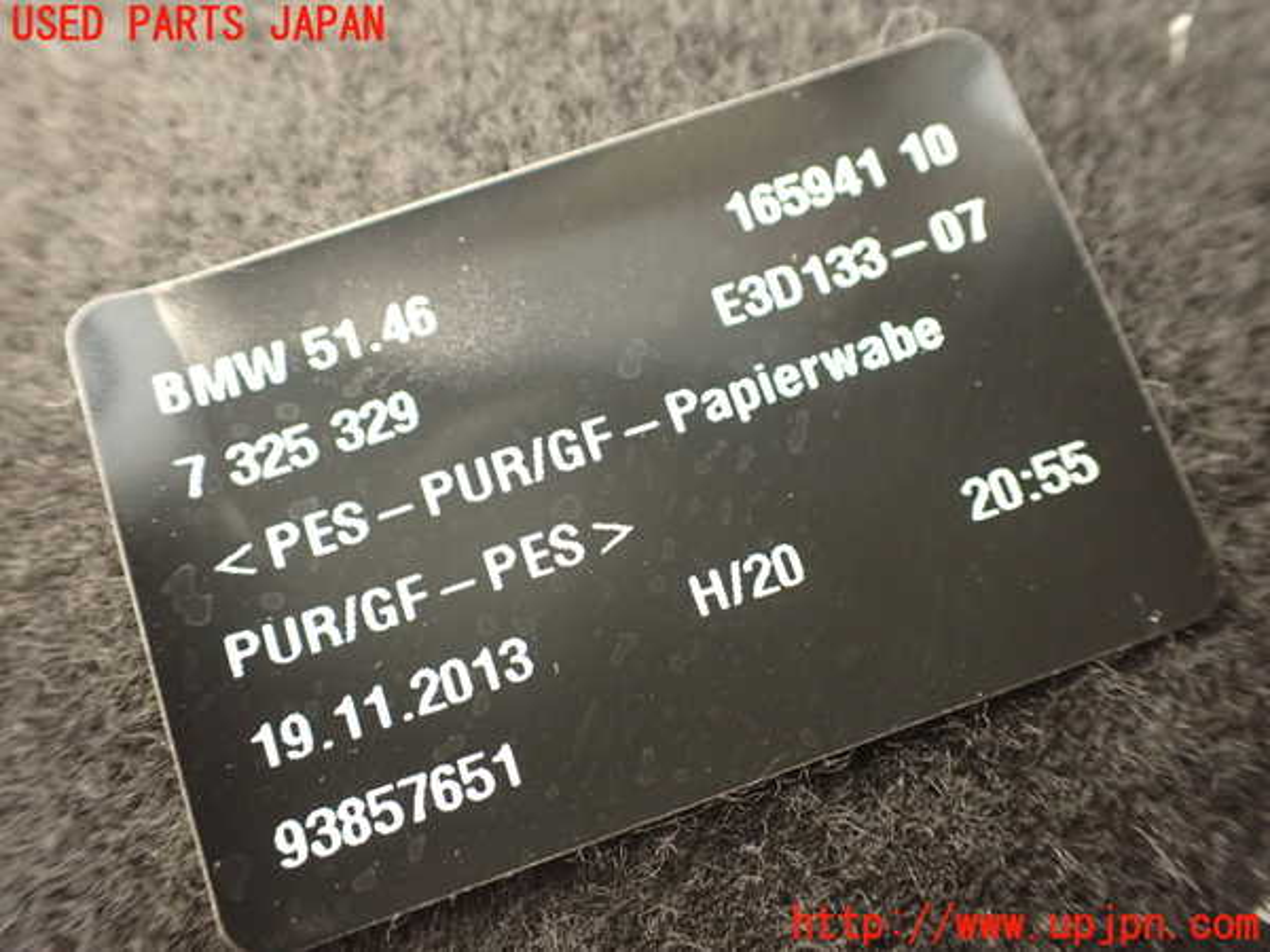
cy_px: 476
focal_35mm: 30
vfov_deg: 46.8
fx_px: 1101
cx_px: 635
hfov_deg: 60.0
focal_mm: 5.4
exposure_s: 1/50
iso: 800
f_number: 2.3
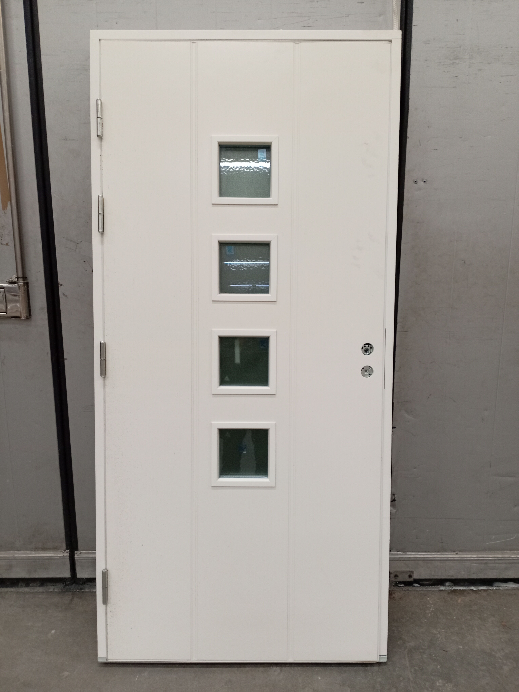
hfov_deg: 51.4
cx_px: 260
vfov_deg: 65.3
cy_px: 346
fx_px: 540
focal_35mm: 27
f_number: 1.8
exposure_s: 1/25
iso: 677
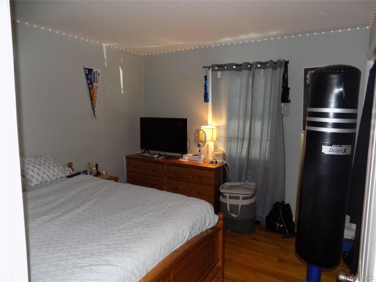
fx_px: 250
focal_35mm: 23
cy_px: 141
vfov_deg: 58.9
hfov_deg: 73.9
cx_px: 188
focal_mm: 4
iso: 200
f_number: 3.1
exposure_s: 1/30
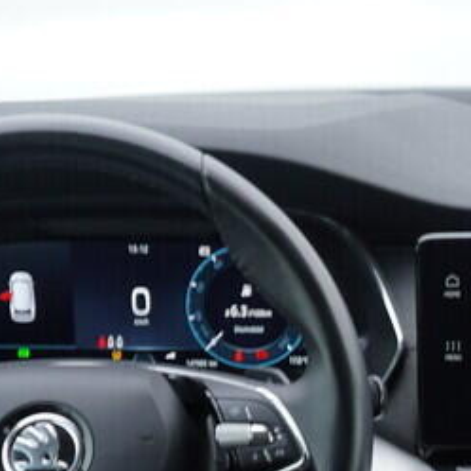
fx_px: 1940
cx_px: 622
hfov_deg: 13.3
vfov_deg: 13.4
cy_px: 591
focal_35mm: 126
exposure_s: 1/40
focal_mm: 24
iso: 125
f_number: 2.8
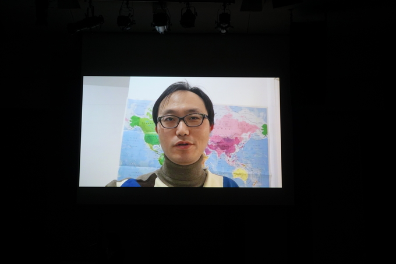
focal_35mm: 61
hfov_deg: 32.9
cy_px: 132
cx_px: 198
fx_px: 671
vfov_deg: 22.2
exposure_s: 1/80
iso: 250
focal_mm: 22.49
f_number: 3.5
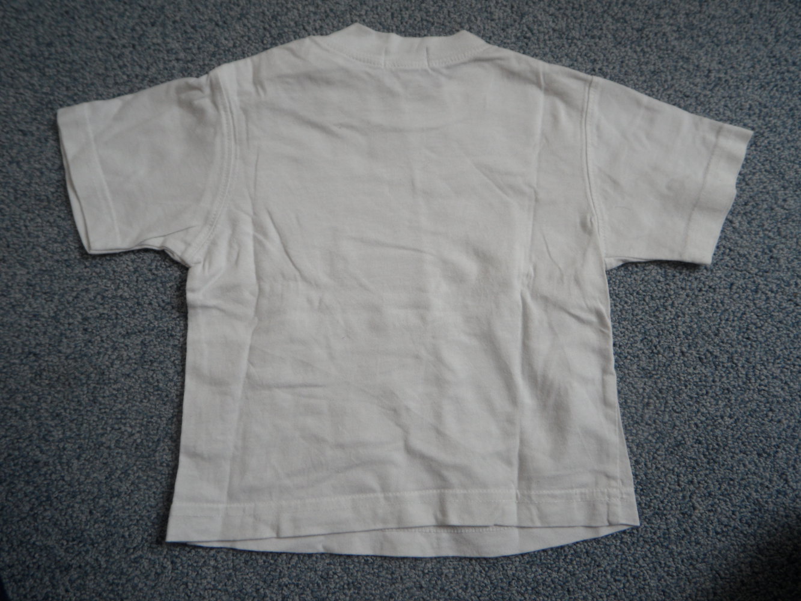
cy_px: 300
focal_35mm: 28
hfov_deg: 63.4
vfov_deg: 49.8
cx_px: 400
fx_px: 648
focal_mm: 4.8
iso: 80
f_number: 3.1
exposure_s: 1/30
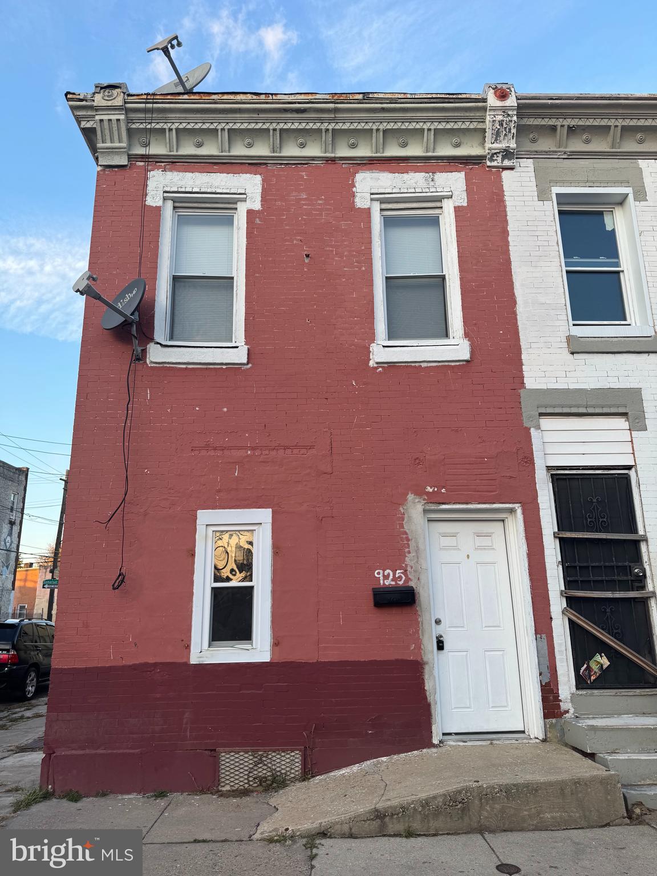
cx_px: 328
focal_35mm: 24
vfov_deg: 71.6
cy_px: 438
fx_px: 607
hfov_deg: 56.8
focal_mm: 6.76
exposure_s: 1/499
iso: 80
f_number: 1.78
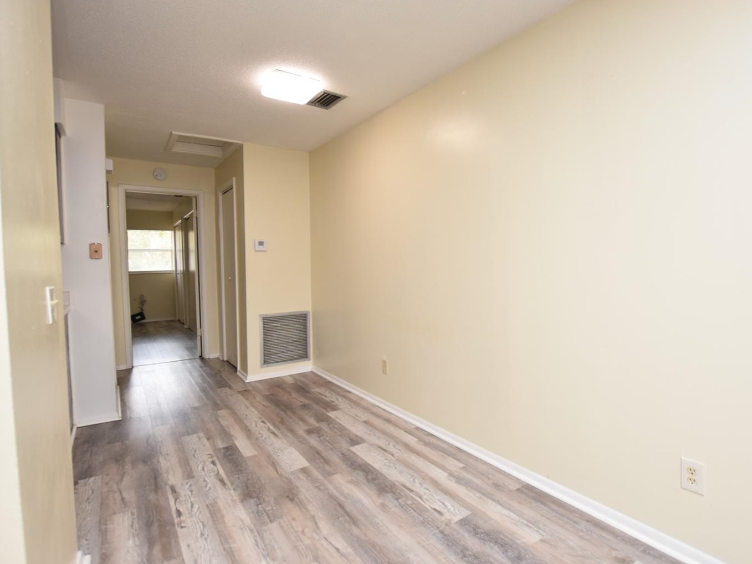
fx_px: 369
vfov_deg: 74.7
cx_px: 400
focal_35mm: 17
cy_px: 280
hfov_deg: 90.9
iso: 280
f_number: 4
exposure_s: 1/60
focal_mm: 10
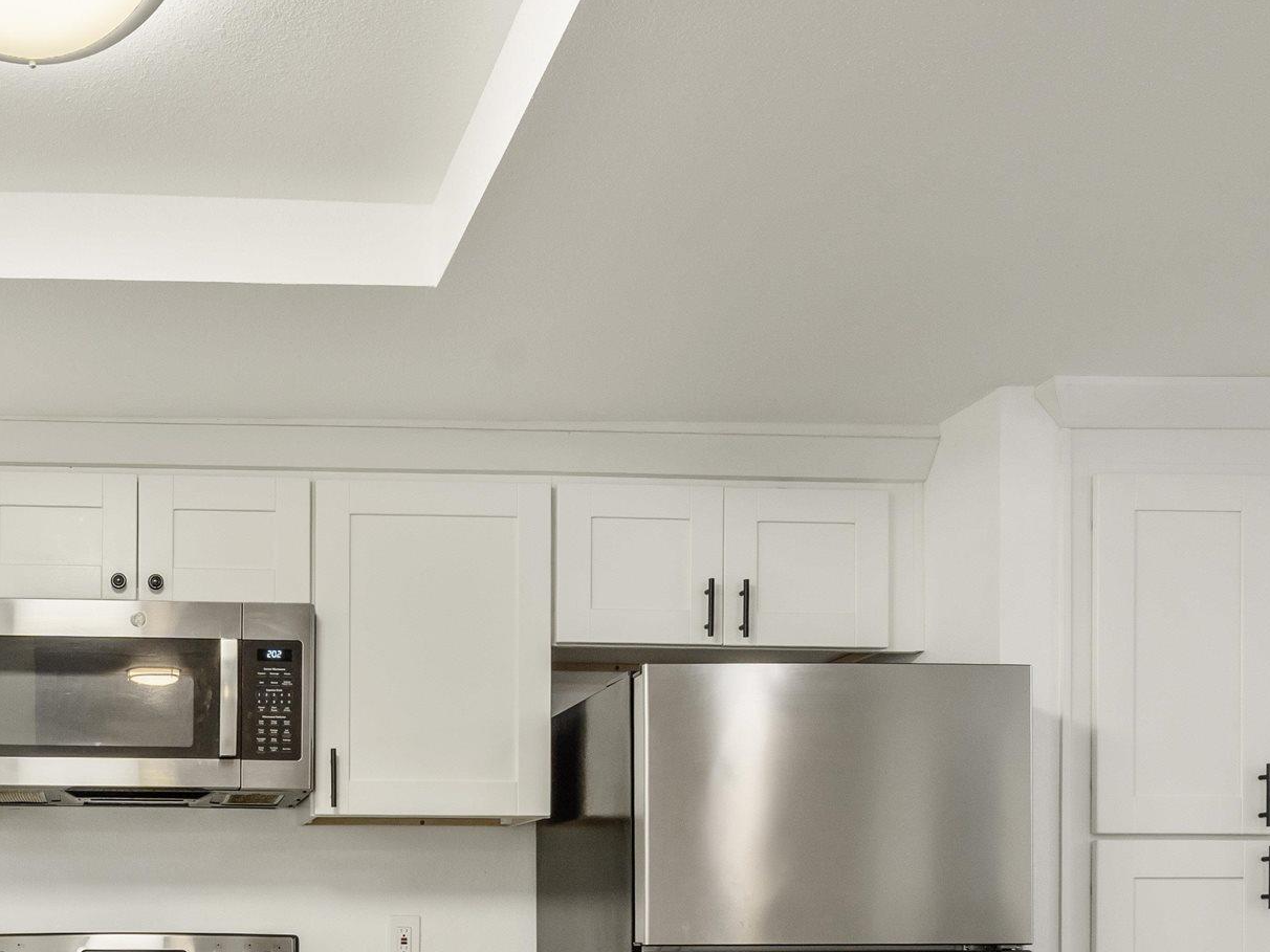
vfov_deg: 33.4
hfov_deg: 44.7
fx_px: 1431
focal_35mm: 39
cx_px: 200
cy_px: 969
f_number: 8
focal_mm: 16
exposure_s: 1/15
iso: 400
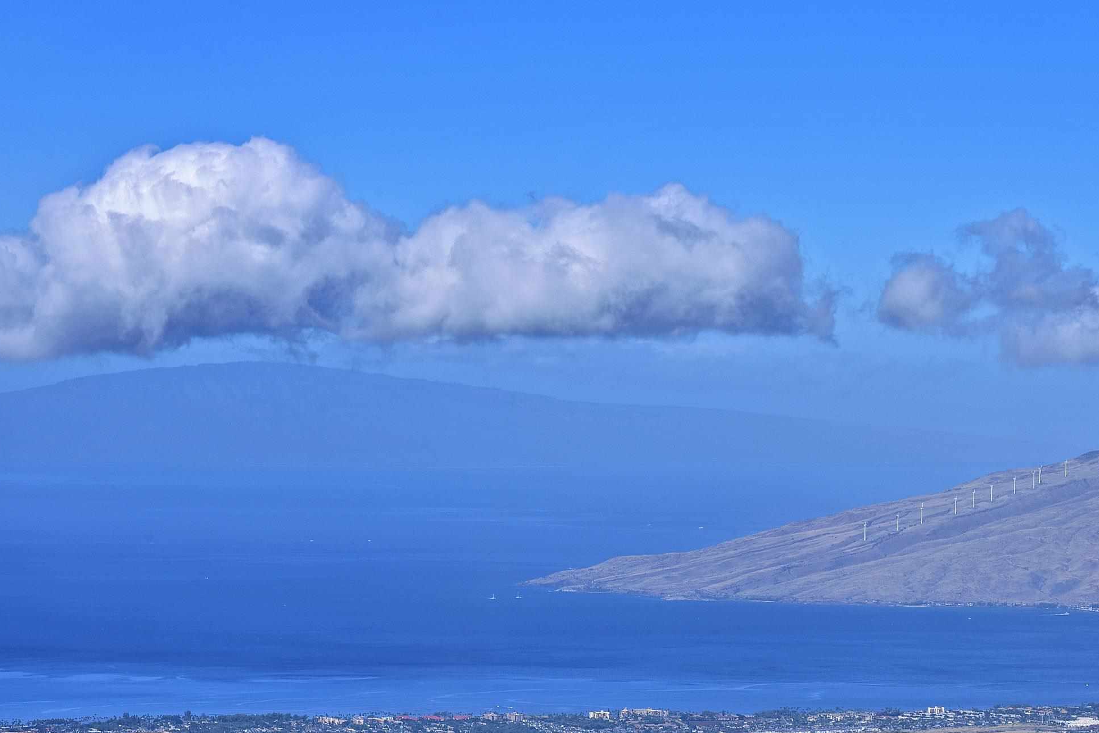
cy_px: 539
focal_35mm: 170
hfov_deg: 12.1
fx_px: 5191
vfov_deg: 8.1
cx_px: 804
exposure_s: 1/200
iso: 100
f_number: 14
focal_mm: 110
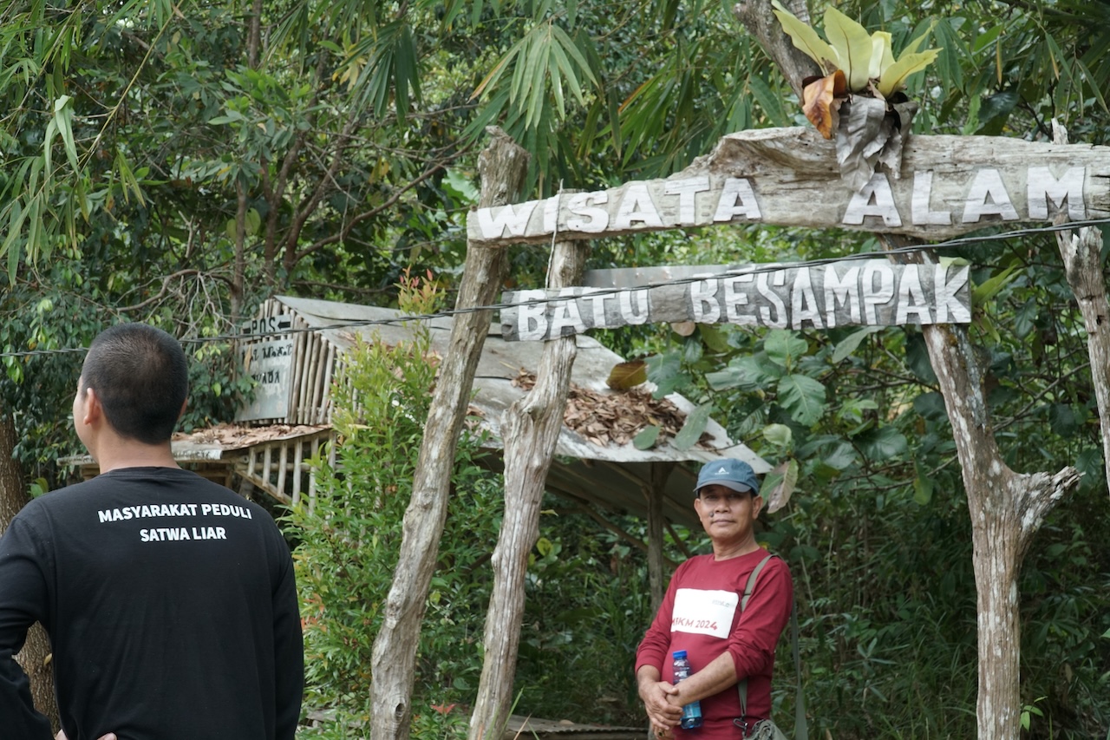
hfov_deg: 31.9
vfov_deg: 21.6
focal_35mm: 63
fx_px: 1942
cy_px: 370
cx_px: 555
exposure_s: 1/100
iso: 500
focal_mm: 42
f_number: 10
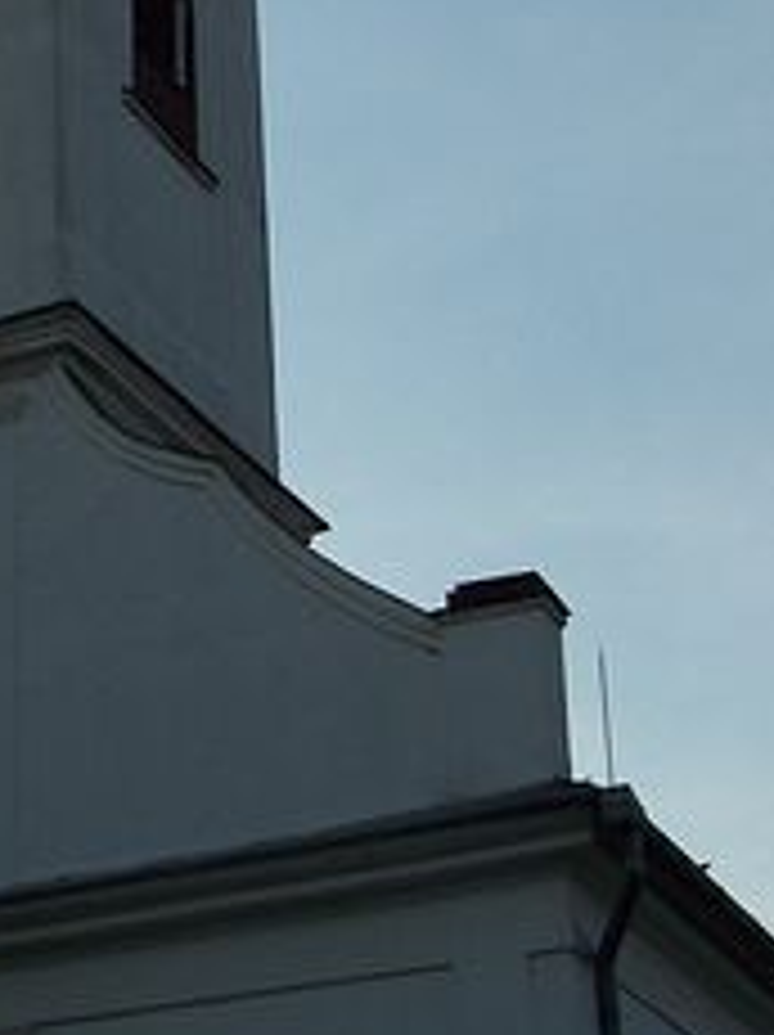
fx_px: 2718
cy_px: 392
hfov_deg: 15.9
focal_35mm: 91
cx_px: 4
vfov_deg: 21.5
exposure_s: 1/1000
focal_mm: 6.3
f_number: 4
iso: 80
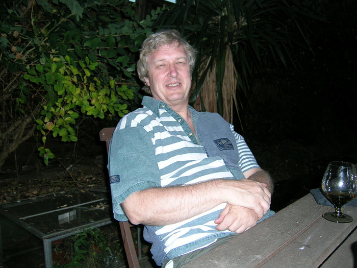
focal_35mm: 35
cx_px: 178
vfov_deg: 40.7
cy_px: 134
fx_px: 361
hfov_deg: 52.6
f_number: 2.8
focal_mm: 5.4
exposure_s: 1/60.1
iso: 89
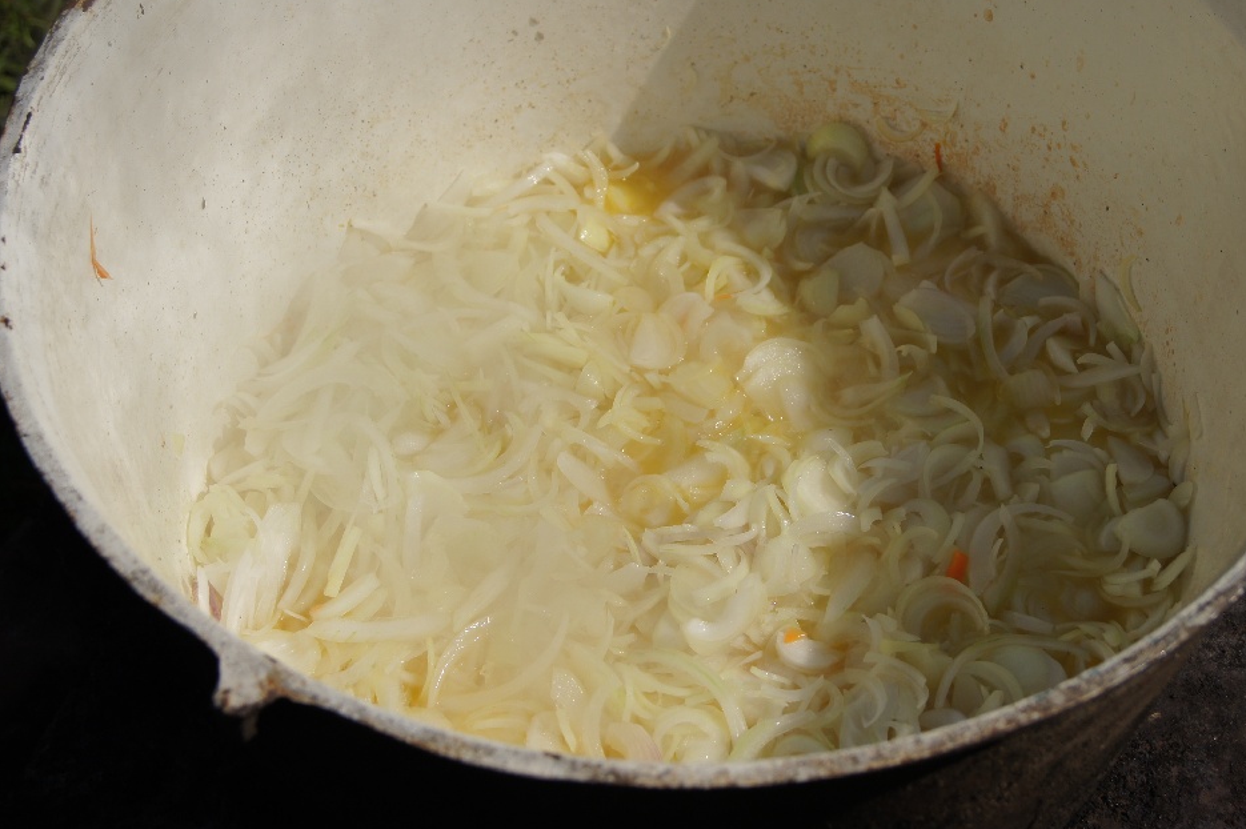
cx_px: 709
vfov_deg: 15.7
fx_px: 2997
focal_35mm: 87
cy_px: 364
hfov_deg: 23.5
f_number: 5.6
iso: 100
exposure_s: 1/2000
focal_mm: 45
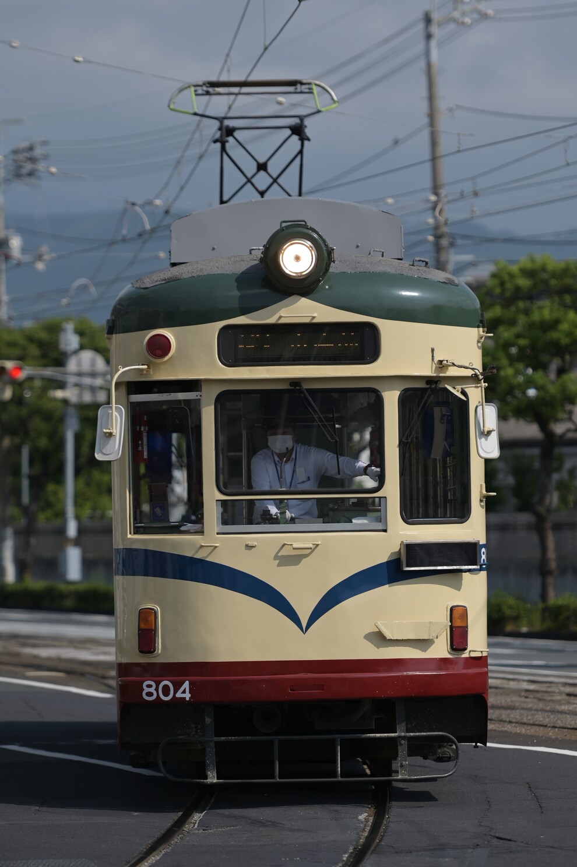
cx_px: 288
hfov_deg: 8.8
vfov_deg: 13.3
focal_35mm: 155
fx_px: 3731
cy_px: 434
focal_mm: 155
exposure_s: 1/2500
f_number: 2.8
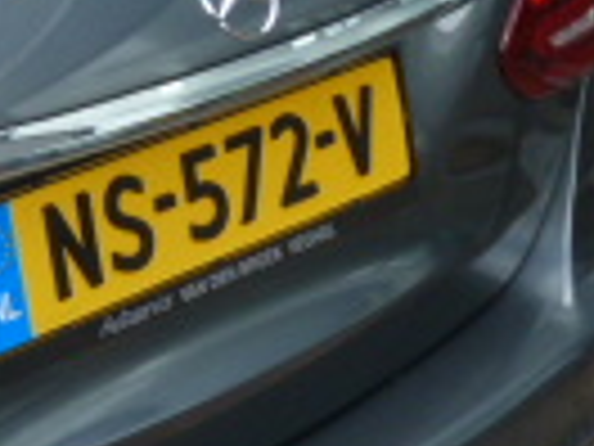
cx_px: -626
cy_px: 113
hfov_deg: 13.7
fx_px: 2076
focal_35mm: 121
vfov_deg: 12.2
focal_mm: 4.1
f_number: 4
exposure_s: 1/200
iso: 80
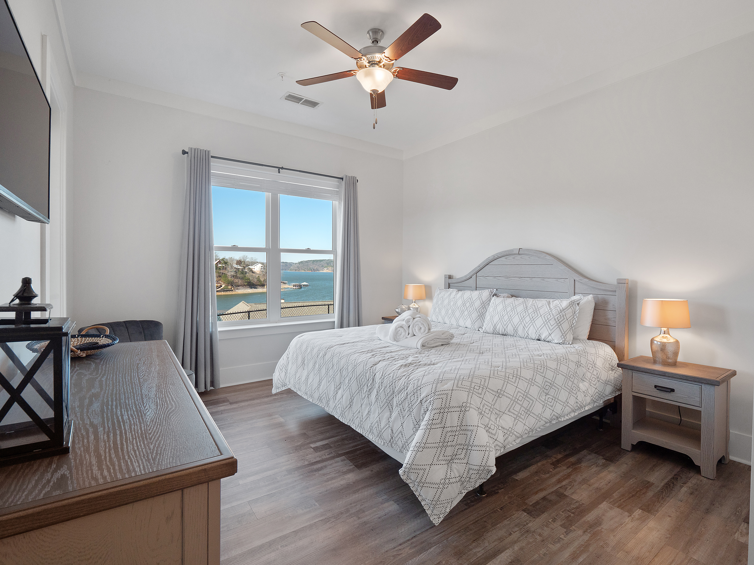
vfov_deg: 78.1
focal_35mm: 16
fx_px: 349
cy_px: 282
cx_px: 377
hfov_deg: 94.5
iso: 200
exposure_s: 1/40
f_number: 5.6
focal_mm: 8
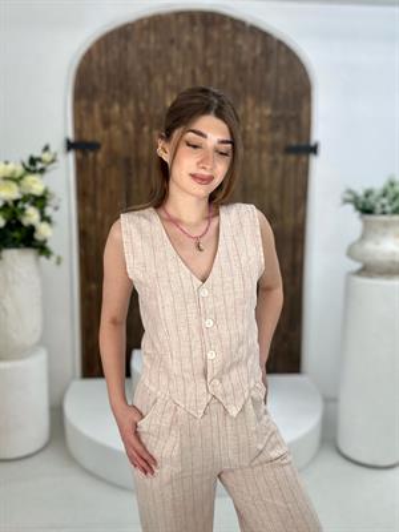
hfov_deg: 46.8
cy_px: 266
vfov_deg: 60.0
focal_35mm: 30
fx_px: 461
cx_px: 200
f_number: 1.9
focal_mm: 2.69
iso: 25
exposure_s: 1/100
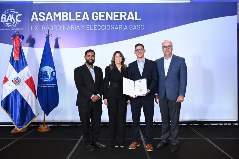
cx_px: 120
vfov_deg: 39.4
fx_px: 222
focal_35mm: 34
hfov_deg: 56.5
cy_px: 80
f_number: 3.5
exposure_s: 1/200
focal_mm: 33.5
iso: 1250
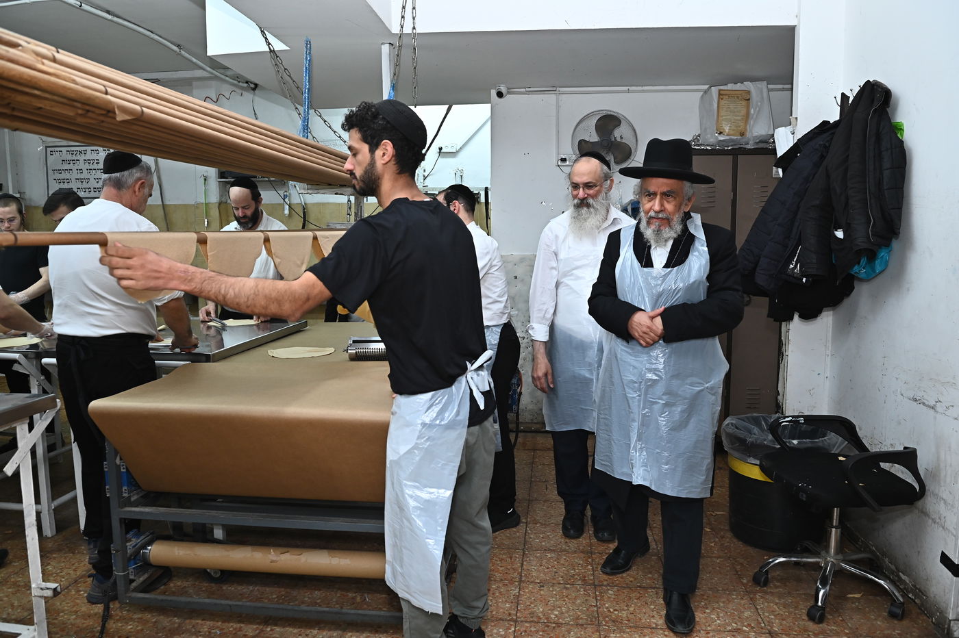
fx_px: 692
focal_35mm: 26
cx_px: 480
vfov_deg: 49.5
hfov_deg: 69.4
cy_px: 319
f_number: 5.6
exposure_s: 1/200
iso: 1250
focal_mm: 26
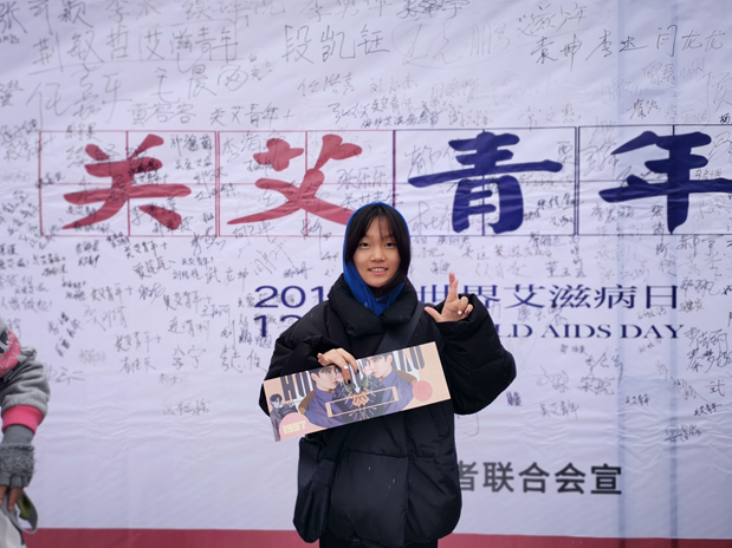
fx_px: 634
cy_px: 281
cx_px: 371
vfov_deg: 46.8
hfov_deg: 60.0
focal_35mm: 30
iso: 50
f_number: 2.4
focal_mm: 4.75
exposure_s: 1/212
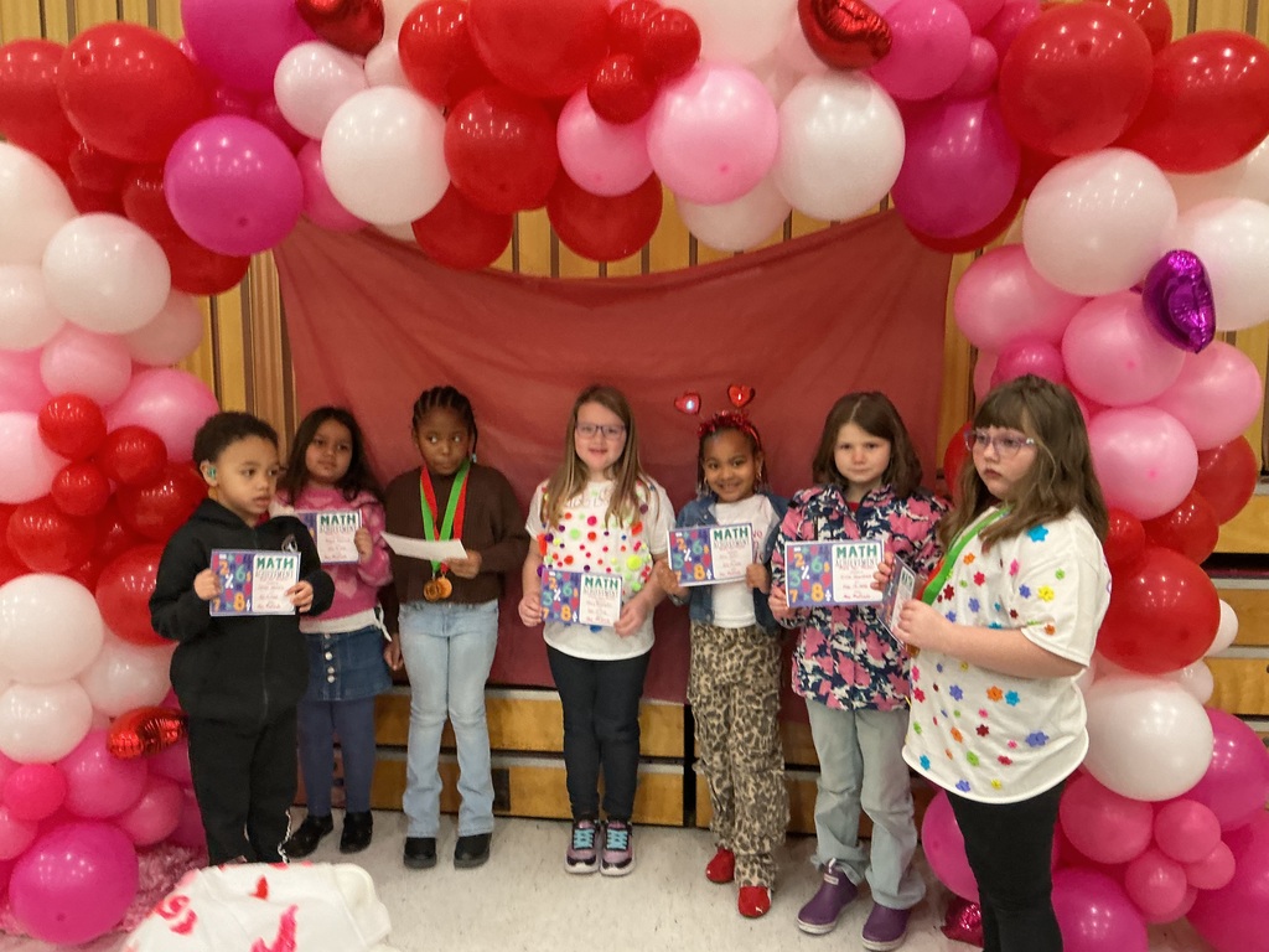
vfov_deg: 48.2
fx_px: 1063
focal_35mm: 29
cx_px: 634
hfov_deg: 61.7
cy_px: 476
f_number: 1.8
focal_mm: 3
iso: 200
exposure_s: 1/40
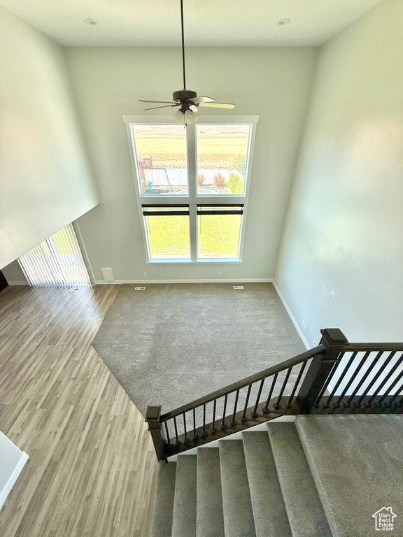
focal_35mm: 14
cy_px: 268
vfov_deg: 102.1
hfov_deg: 85.7
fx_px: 217
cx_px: 202
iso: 64
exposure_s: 1/275
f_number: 2.2
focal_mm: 2.22
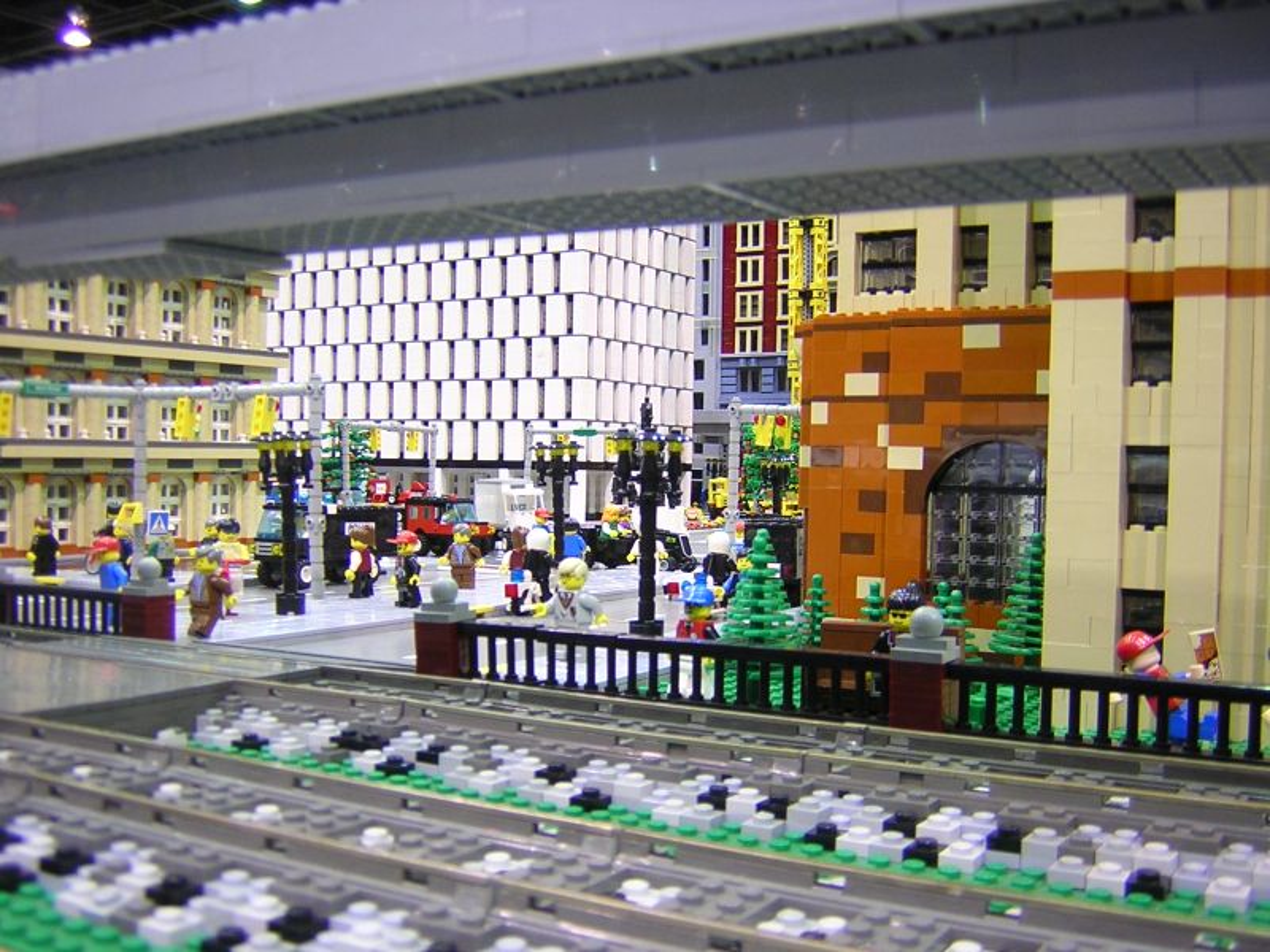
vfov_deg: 39.7
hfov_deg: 51.4
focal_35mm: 36
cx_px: 635
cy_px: 476
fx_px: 1321
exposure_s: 1/3.5
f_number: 2.6
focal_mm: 4.7
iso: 115
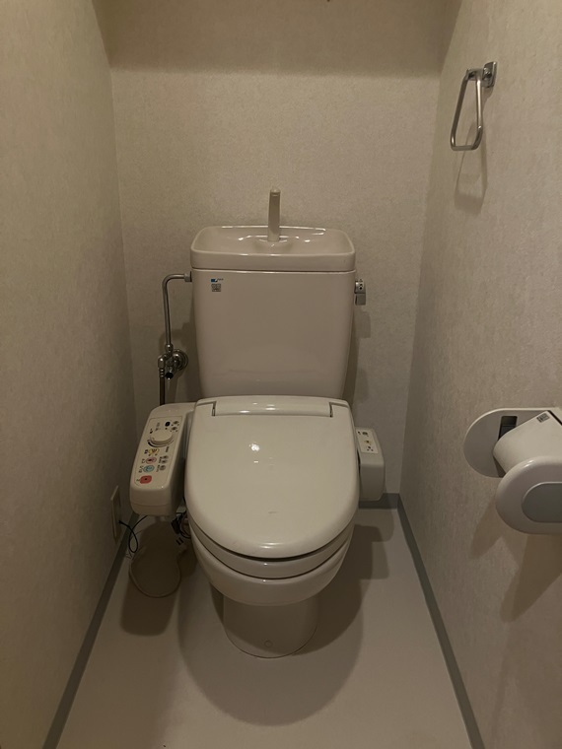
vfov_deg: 63.4
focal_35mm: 28
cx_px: 281
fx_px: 606
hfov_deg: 49.7
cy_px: 374
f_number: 1.8
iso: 100
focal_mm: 3.99
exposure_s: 1/50
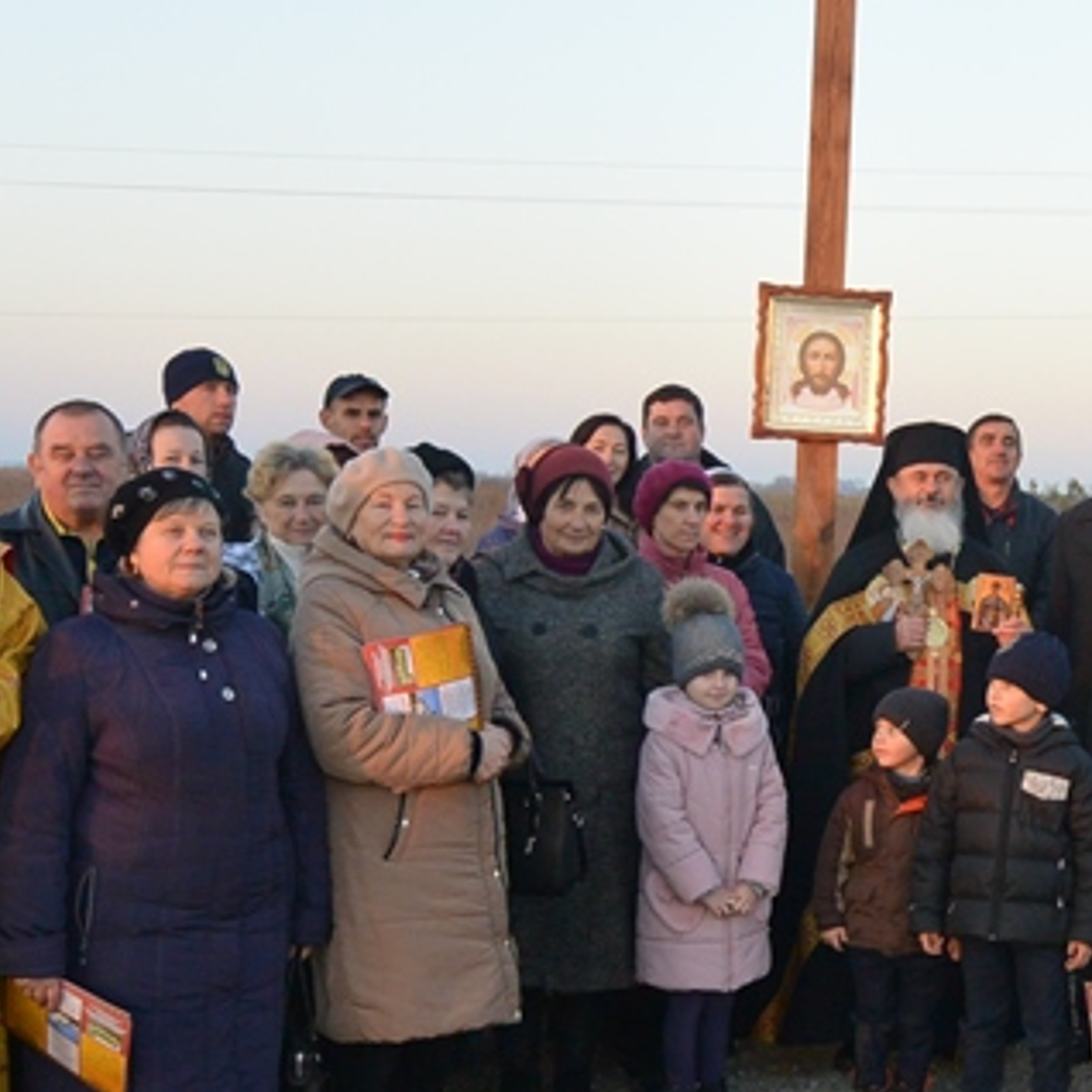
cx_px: 1099
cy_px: 570
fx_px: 2213
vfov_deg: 27.7
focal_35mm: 62
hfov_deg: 26.2
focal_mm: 11
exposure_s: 1/250
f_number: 3.5
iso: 320
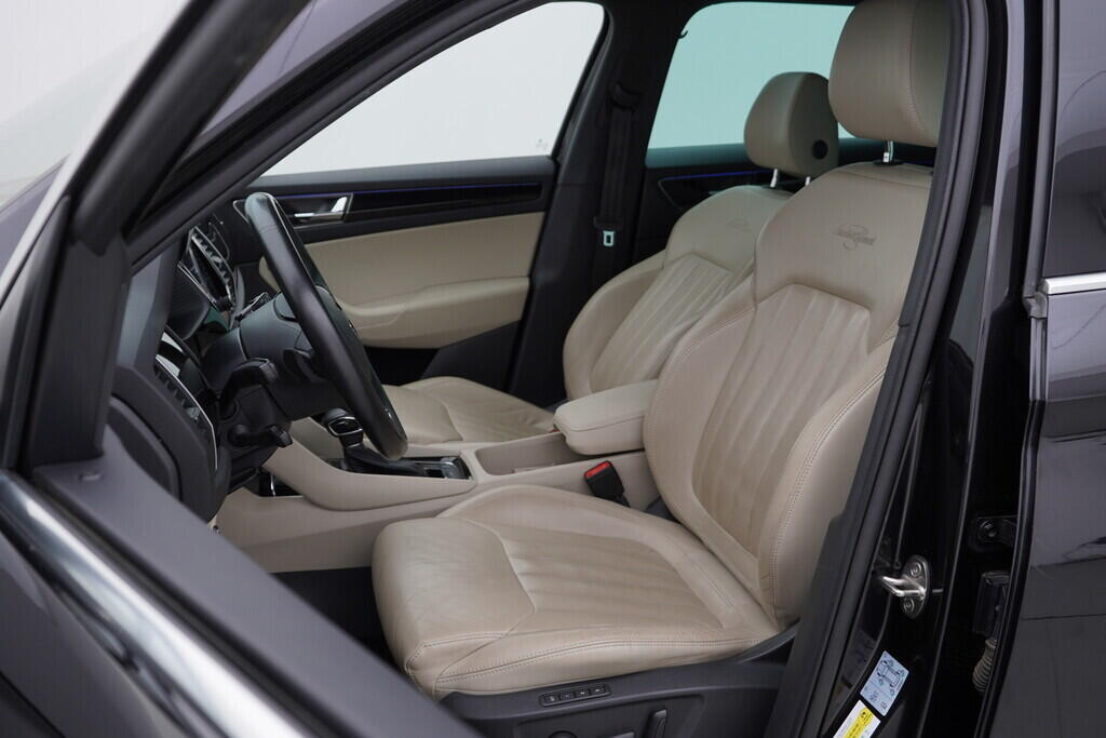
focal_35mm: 36
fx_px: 1106
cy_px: 369
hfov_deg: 53.1
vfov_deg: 36.9
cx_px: 553
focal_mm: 24
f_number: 4
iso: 125
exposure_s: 1/80
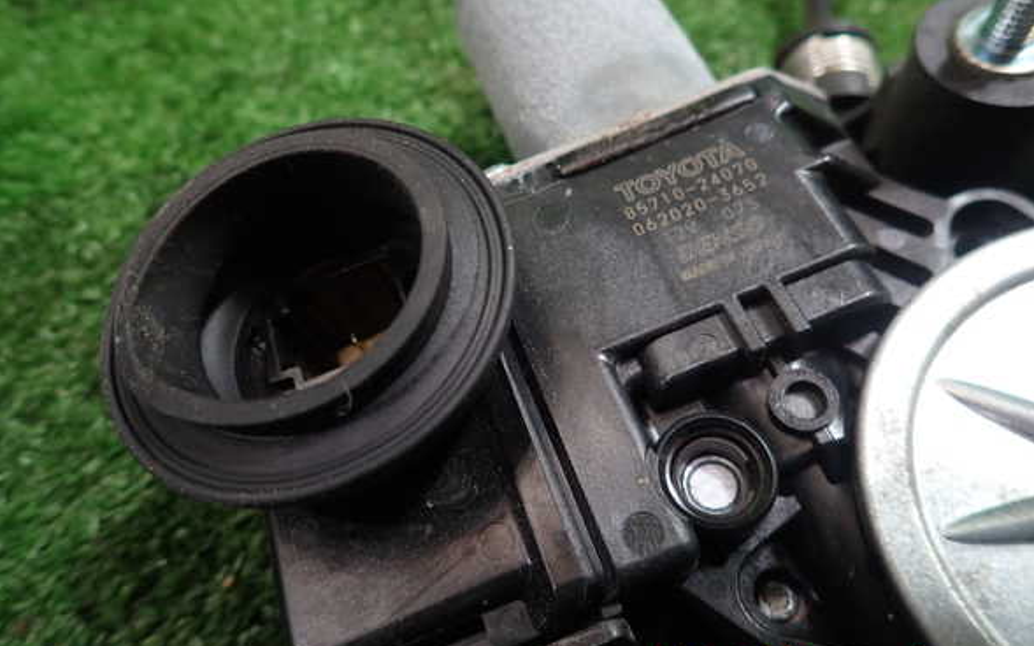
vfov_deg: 46.0
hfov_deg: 68.4
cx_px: 525
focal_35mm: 27
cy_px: 293
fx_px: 761
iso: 200
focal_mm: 4.5
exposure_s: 1/30
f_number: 2
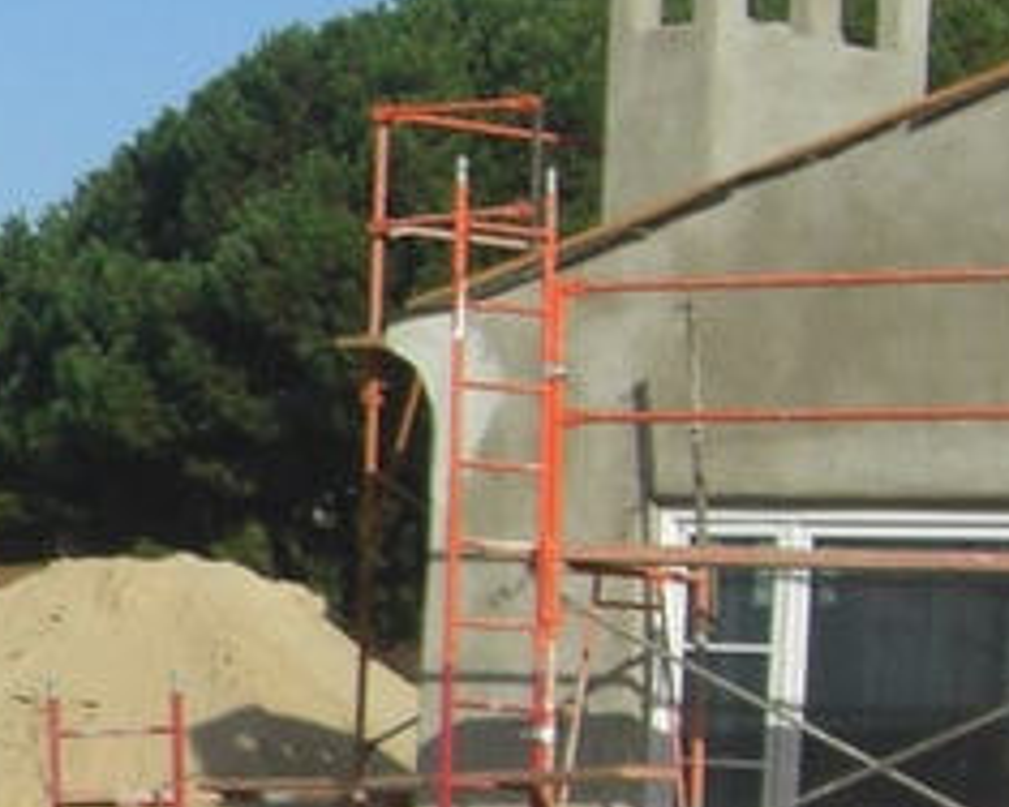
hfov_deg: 8.5
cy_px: 824
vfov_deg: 7.3
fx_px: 6271
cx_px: -1290
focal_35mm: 210
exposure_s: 1/250
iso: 80
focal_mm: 7.9
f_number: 8
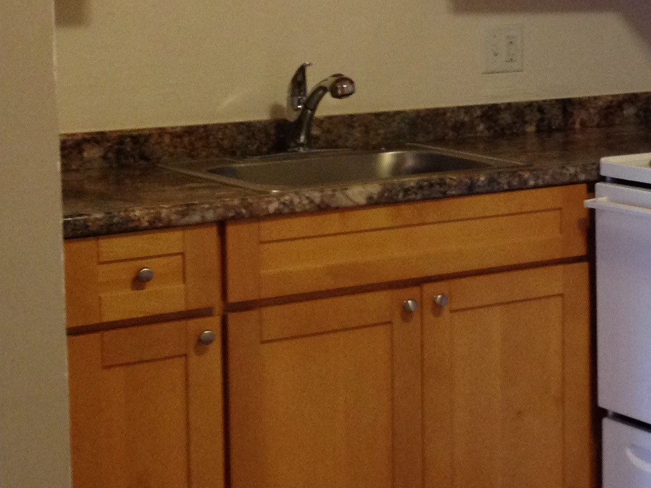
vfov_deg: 13.8
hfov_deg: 17.5
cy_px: 134
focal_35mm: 107
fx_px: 2012
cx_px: 791
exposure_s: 1/20
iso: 125
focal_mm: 4.28
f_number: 2.4
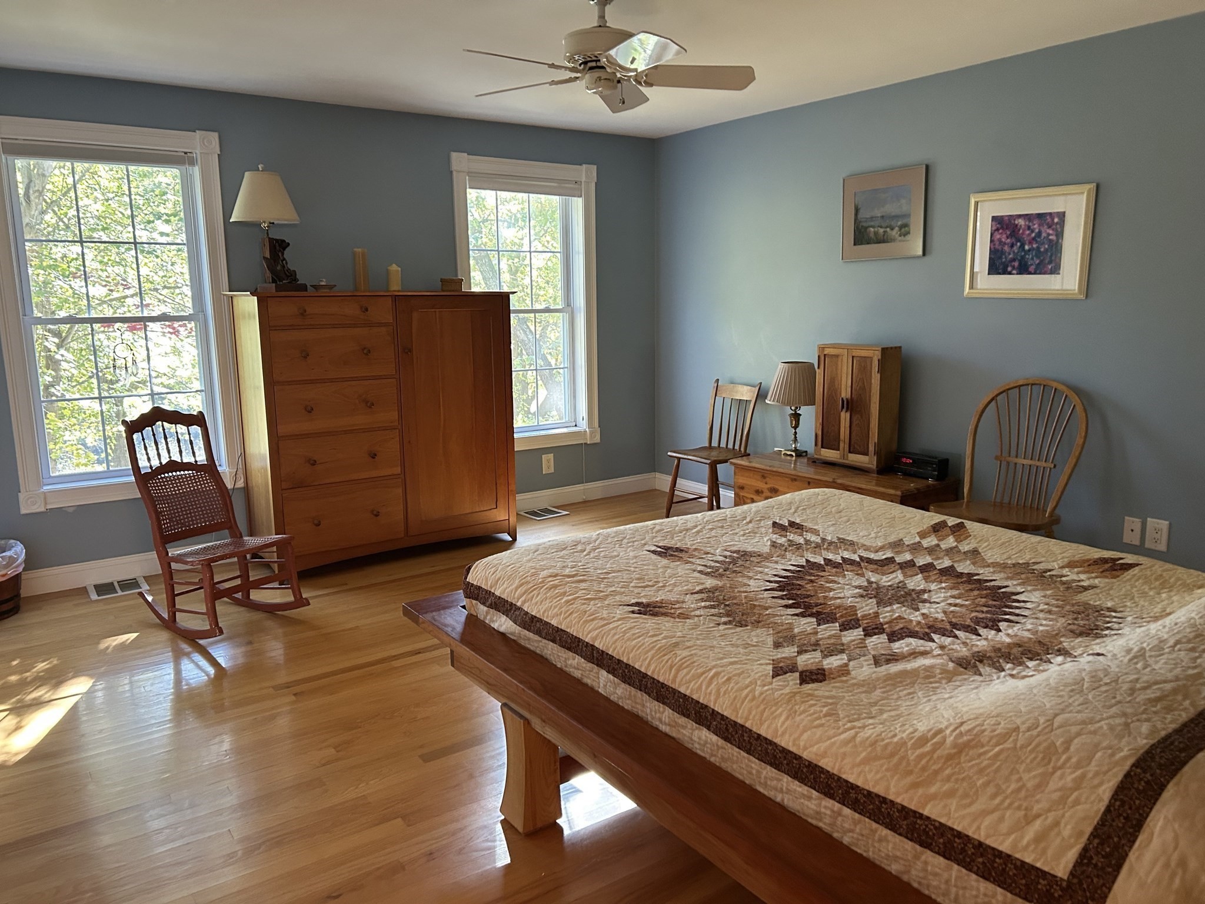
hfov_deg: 67.3
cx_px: 602
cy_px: 452
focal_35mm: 26
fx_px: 905
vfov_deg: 53.1
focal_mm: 5.7
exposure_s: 1/60
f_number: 1.5
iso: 320
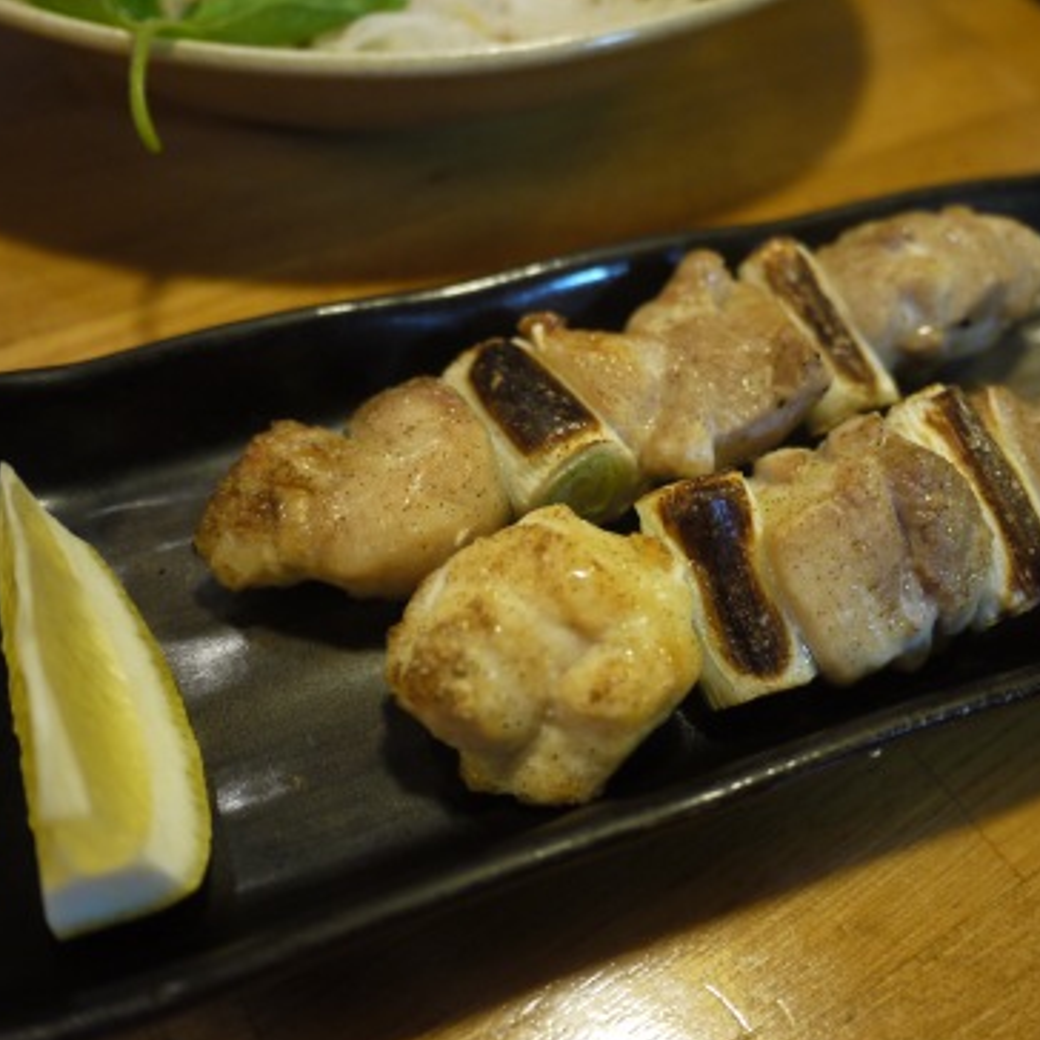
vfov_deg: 48.4
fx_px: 1156
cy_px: 533
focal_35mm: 34
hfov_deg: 48.2
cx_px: 623
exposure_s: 1/30
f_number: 2.5
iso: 400
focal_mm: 14
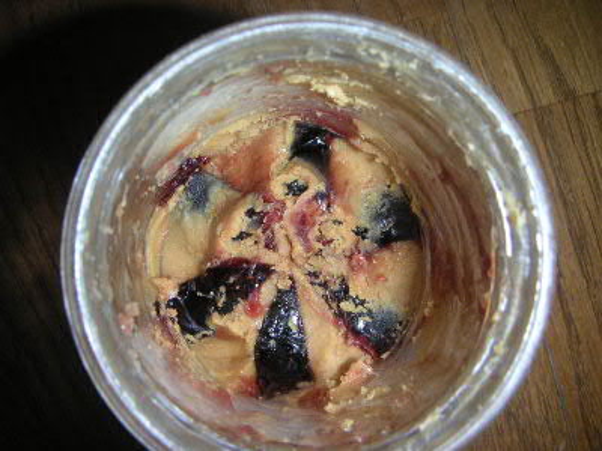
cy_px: 226
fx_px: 661
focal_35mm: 38
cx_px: 301
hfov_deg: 49.0
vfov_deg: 37.7
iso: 160
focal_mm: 6
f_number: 6.7
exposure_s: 1/45
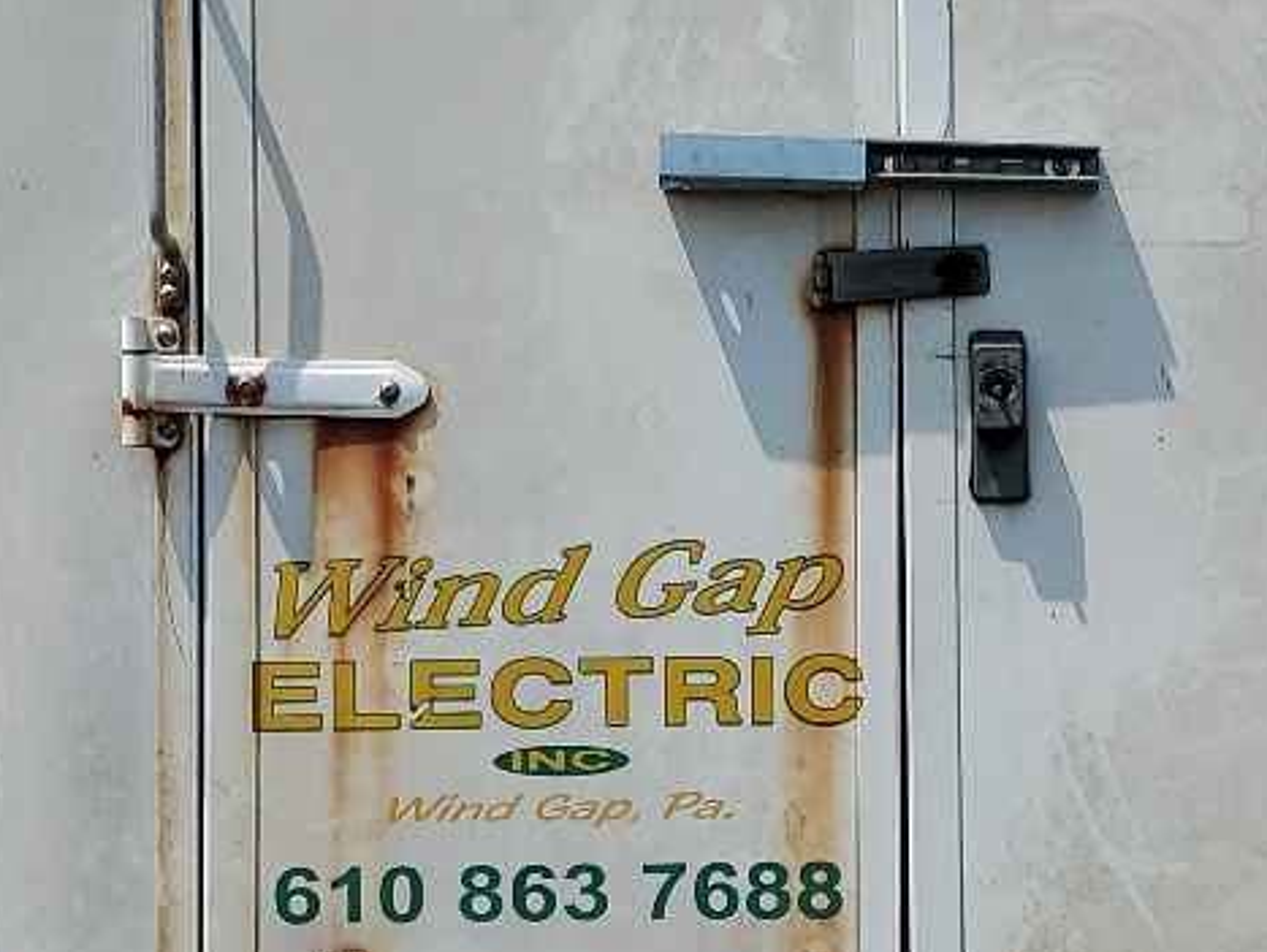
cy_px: 580
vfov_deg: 16.6
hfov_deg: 21.9
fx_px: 3260
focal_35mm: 89
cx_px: 893
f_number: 1.5
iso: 50
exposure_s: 1/5000
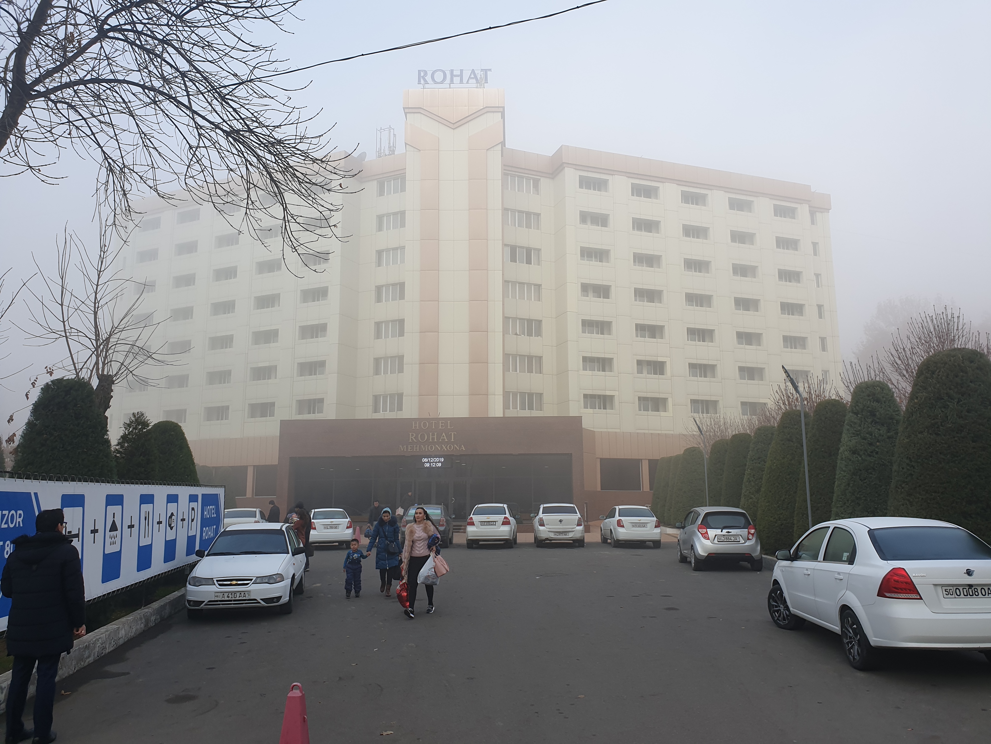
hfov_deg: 67.3
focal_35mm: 26
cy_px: 372
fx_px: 744
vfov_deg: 53.1
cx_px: 496
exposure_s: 1/364
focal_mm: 4.3
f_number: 2.4
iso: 50
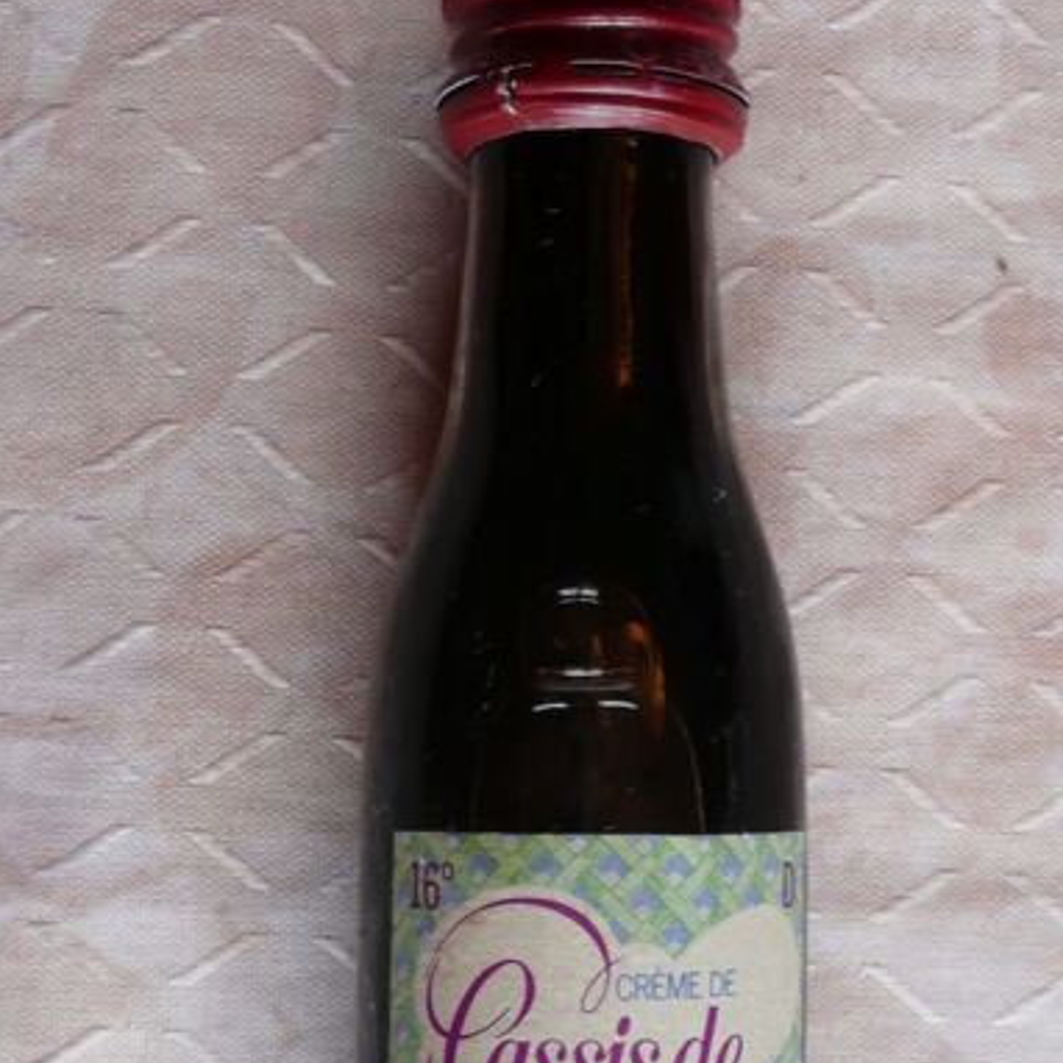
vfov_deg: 23.3
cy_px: 698
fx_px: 2571
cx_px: 621
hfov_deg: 23.3
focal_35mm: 74
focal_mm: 8.2
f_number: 4.2
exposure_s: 1/40
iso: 100
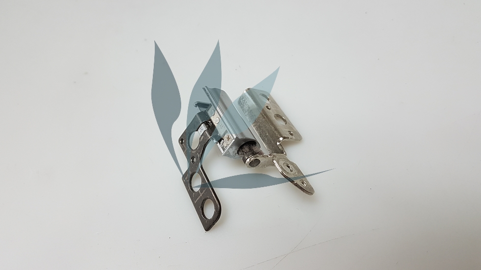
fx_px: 370
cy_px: 126
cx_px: 239
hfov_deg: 66.1
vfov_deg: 40.2
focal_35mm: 29
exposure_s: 1/100
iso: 64
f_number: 1.7
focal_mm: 4.2
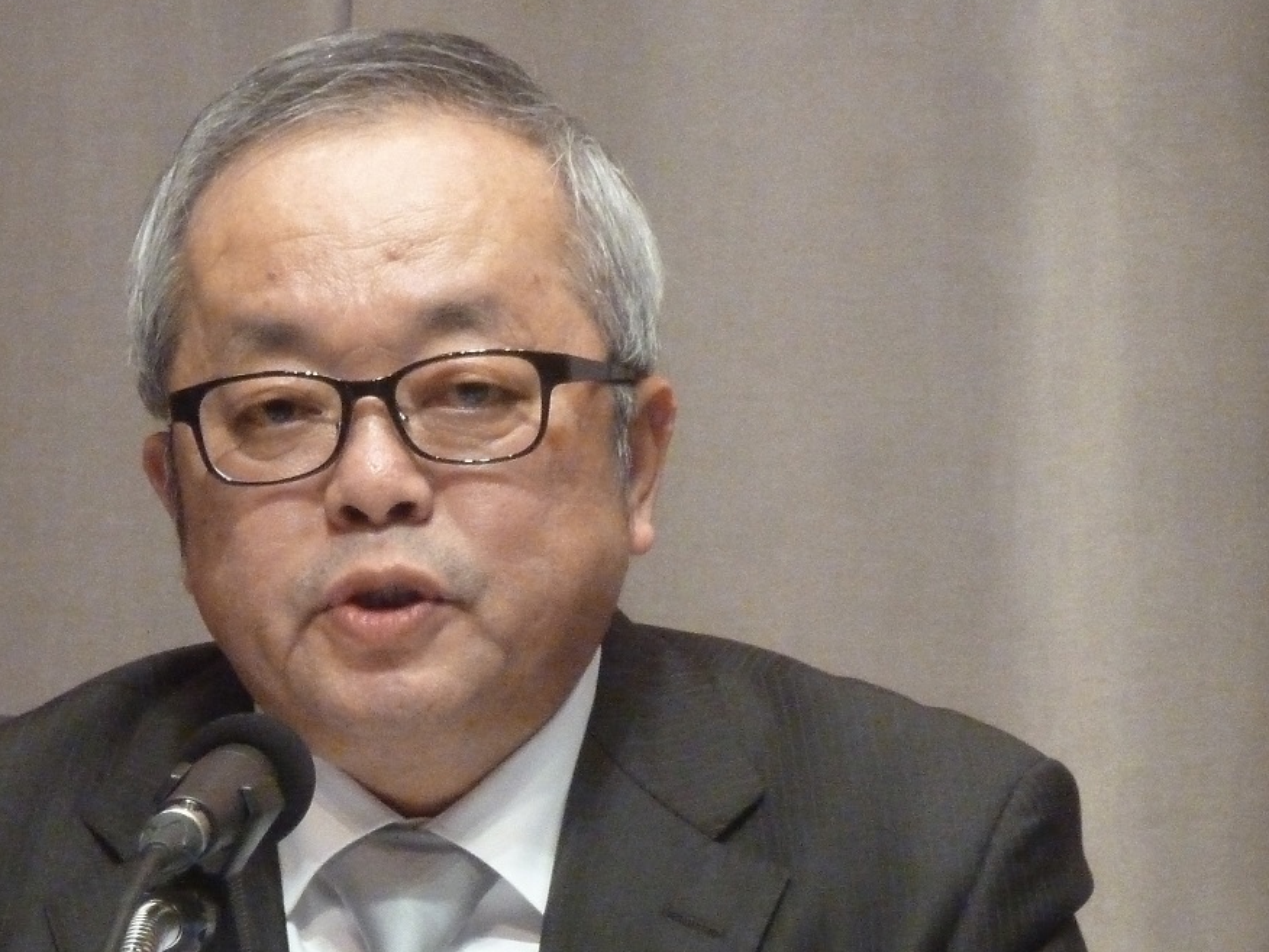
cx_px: 357
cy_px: 668
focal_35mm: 569
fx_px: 20859
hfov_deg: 3.5
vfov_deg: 2.6
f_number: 4.9
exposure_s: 1/50
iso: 800
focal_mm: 49.2
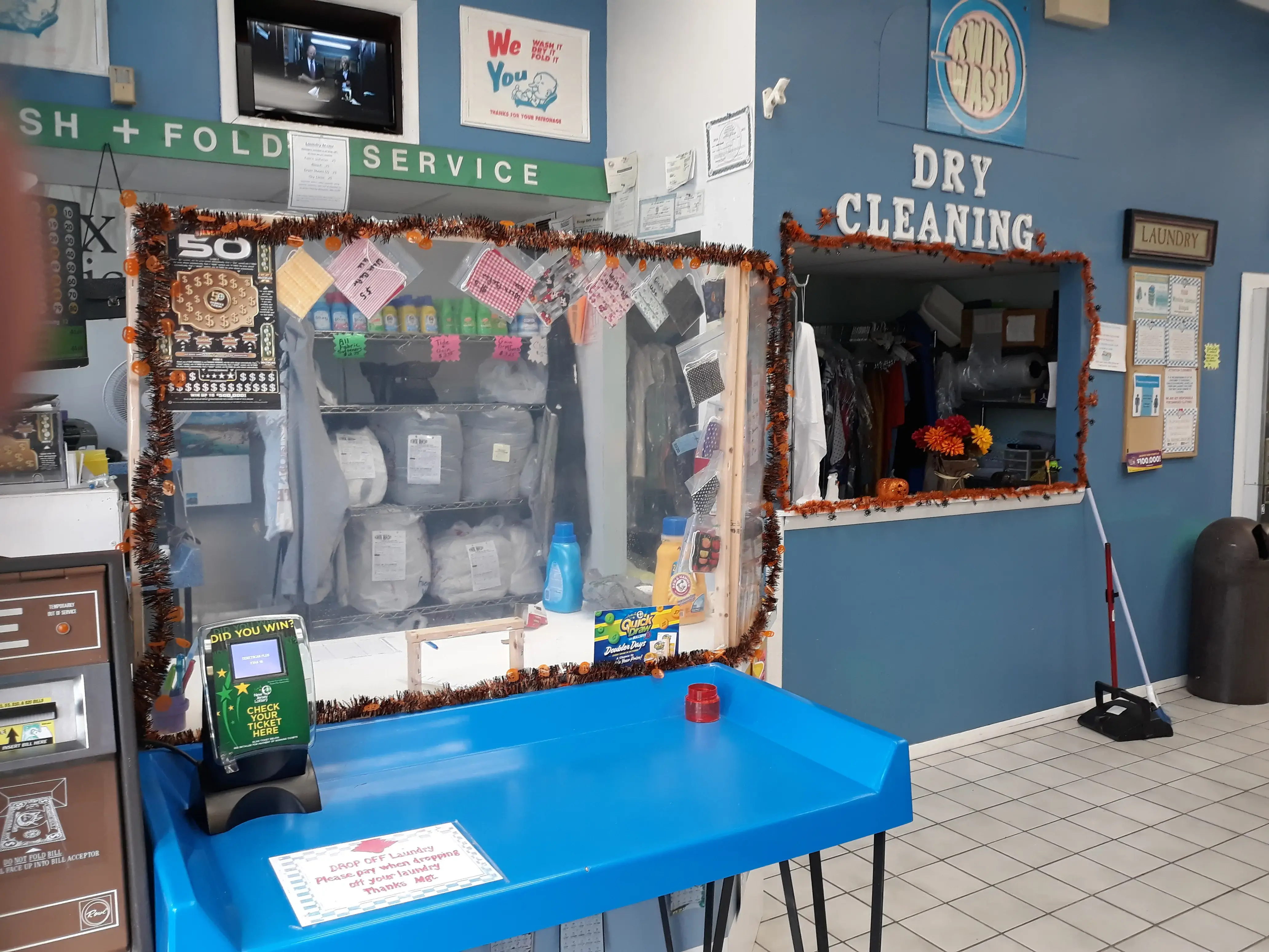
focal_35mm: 28
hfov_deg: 63.4
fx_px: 1026
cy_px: 476
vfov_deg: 49.7
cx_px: 634
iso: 80
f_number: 1.7
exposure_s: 1/40
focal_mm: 3.7
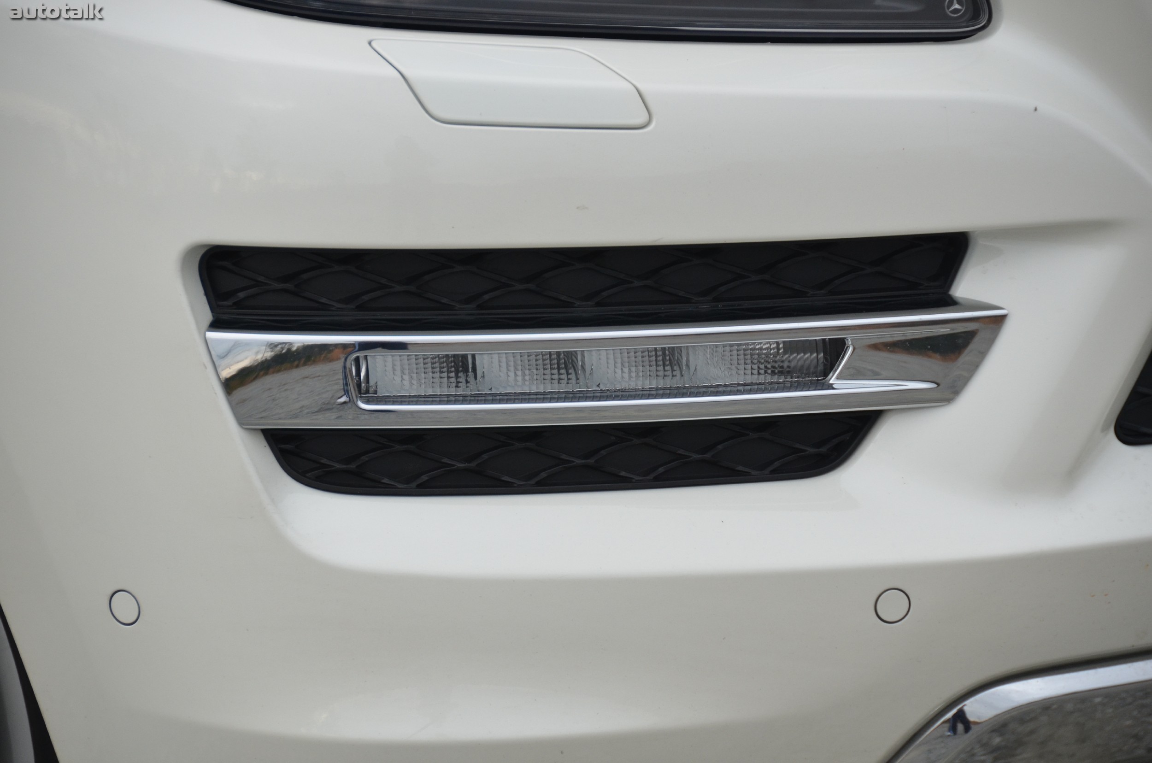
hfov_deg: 6.9
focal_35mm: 300
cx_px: 576
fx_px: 9580
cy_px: 382
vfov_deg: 4.6
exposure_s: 1/1000
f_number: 5.6
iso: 560
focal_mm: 200
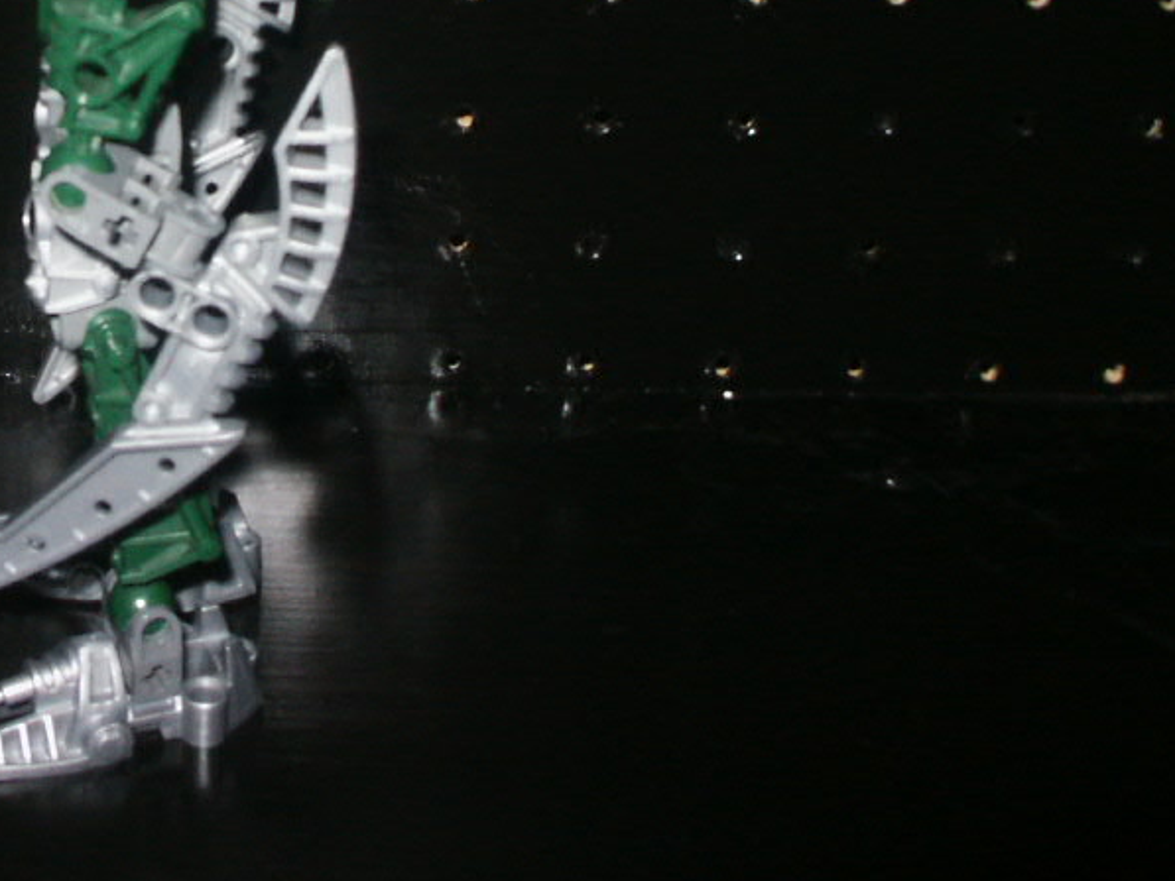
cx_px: 83
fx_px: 2546
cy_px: 33
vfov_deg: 19.2
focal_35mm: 75
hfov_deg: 25.1
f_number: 6.7
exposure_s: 1/45
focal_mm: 7.18
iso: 200
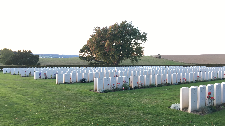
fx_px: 191
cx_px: 113
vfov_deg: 36.7
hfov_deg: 61.0
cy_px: 64
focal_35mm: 32
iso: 25
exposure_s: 1/33
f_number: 2.2
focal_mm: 4.15
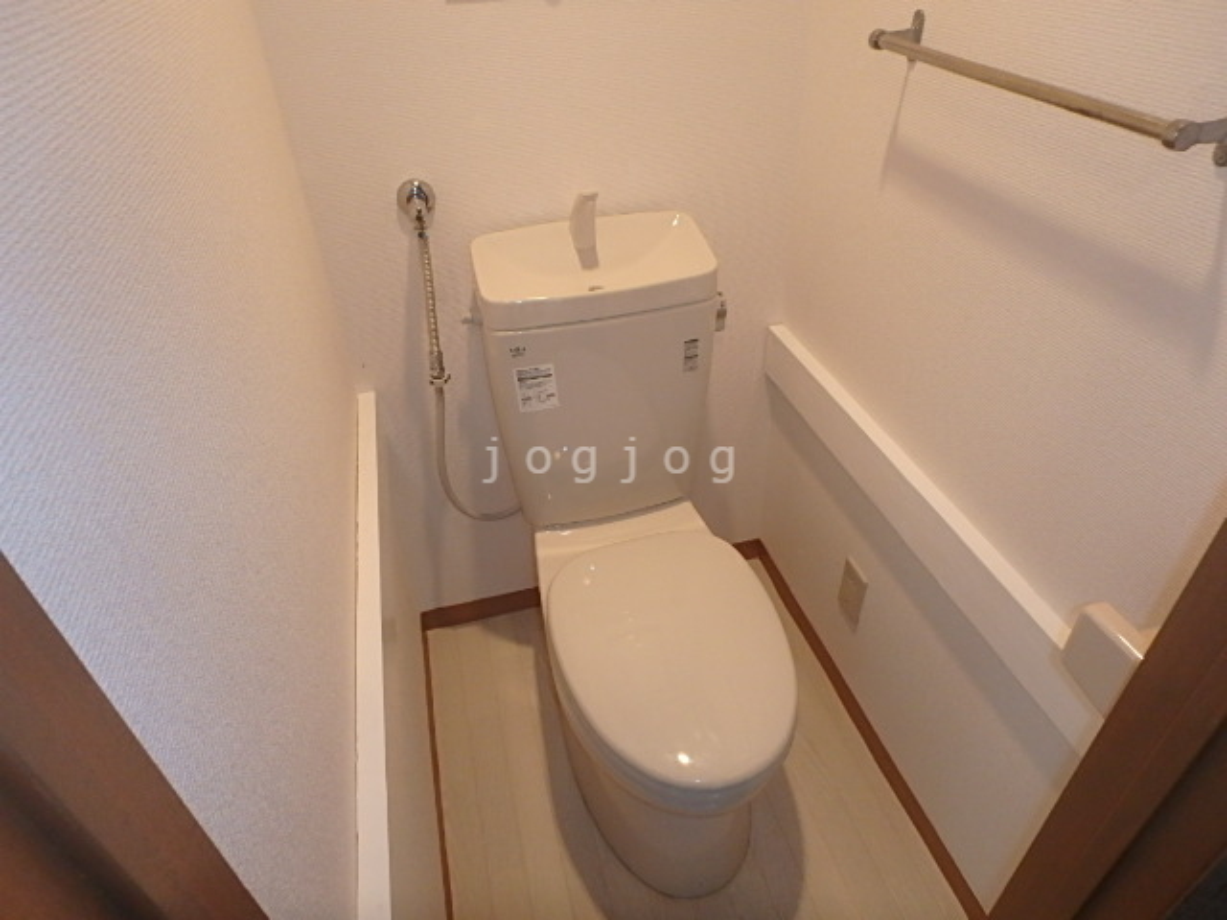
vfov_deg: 63.4
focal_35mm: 21
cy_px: 460
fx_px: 744
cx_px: 614
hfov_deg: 79.0
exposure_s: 1/30
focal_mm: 3.7
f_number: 3.5
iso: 400
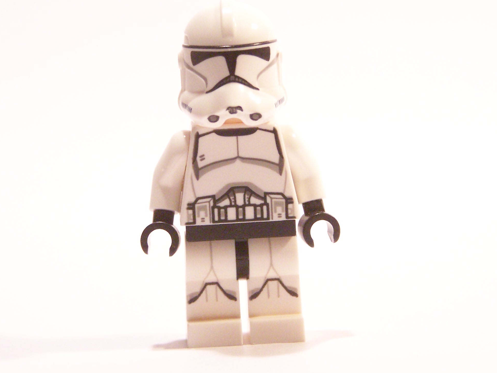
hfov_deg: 14.1
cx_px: 246
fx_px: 2010
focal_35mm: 140
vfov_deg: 10.6
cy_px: 177
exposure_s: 1/45
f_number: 3.2
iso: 400
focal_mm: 17.5
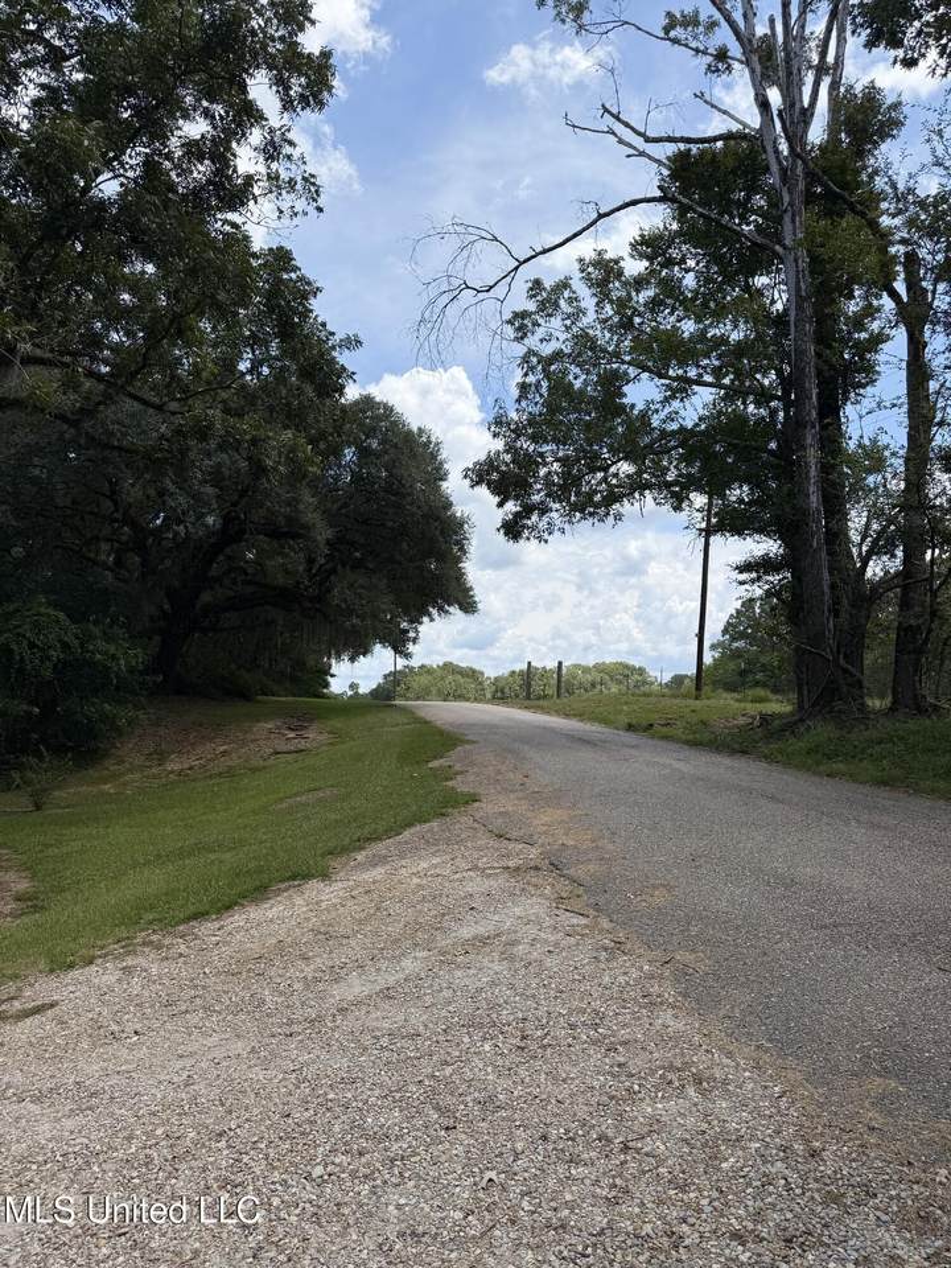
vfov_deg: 71.6
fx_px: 879
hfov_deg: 56.8
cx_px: 476
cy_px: 634
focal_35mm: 24
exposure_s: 1/7353
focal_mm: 6.76
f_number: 1.78
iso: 80
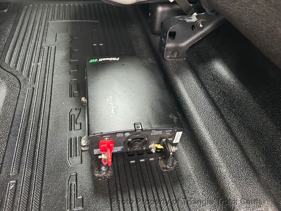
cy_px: 106
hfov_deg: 67.3
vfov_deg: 53.1
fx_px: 211
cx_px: 140
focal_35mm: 26
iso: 500
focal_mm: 5.7
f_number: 1.5
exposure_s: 1/60
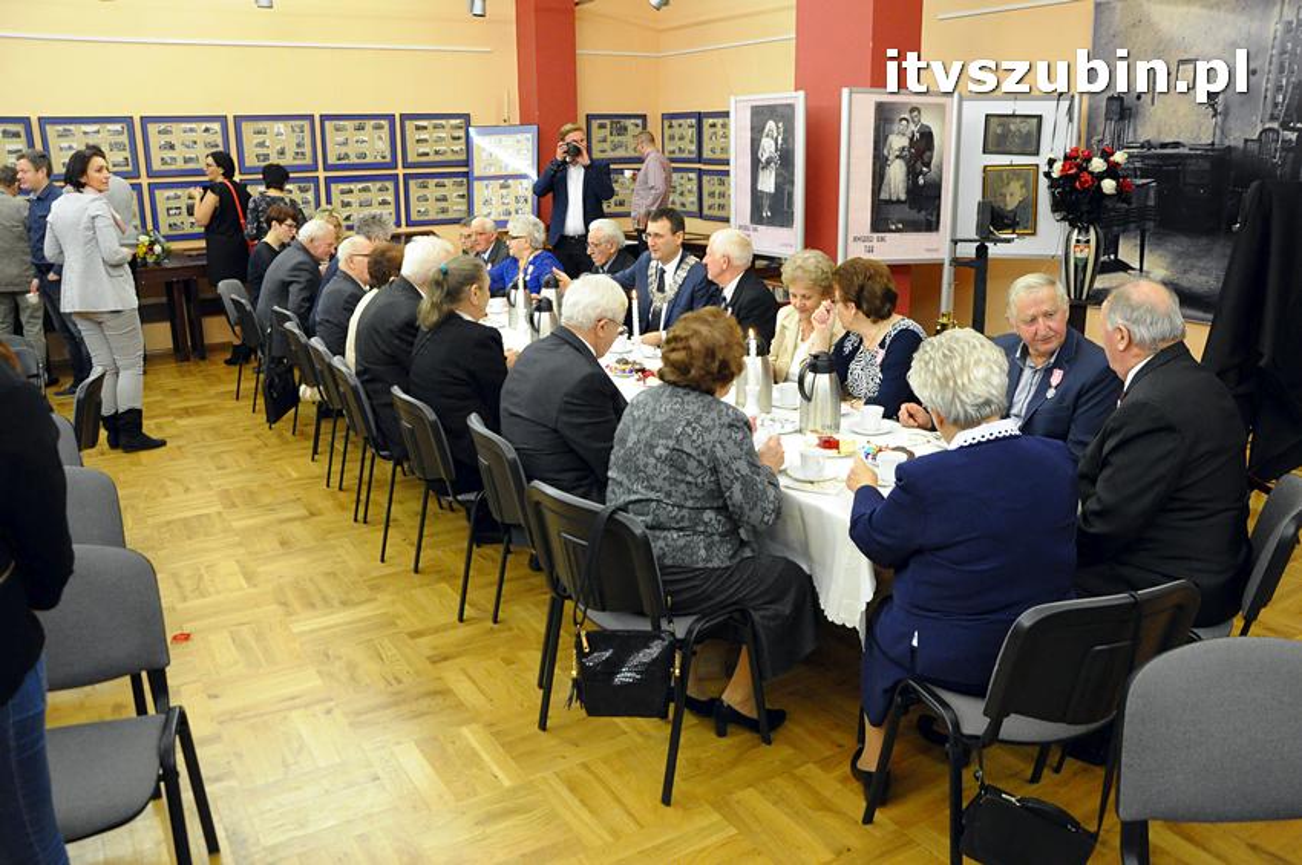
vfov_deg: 47.8
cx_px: 651
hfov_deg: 67.4
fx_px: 976
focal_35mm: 27
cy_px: 432
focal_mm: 18
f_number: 5.6
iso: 2500
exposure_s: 1/80
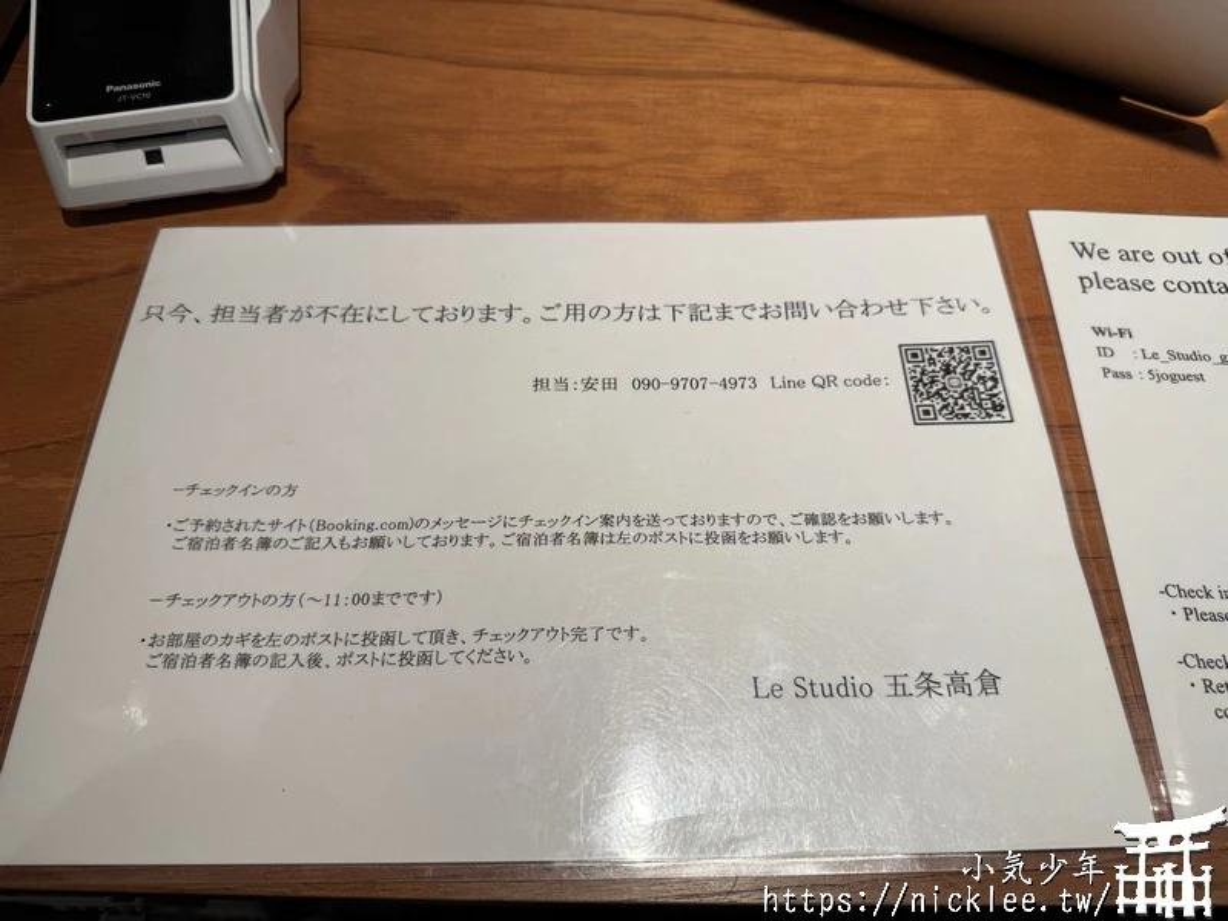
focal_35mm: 24
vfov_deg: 56.8
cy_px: 460
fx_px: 851
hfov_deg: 71.6
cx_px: 614
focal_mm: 6.76
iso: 64
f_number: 1.78
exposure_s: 1/173
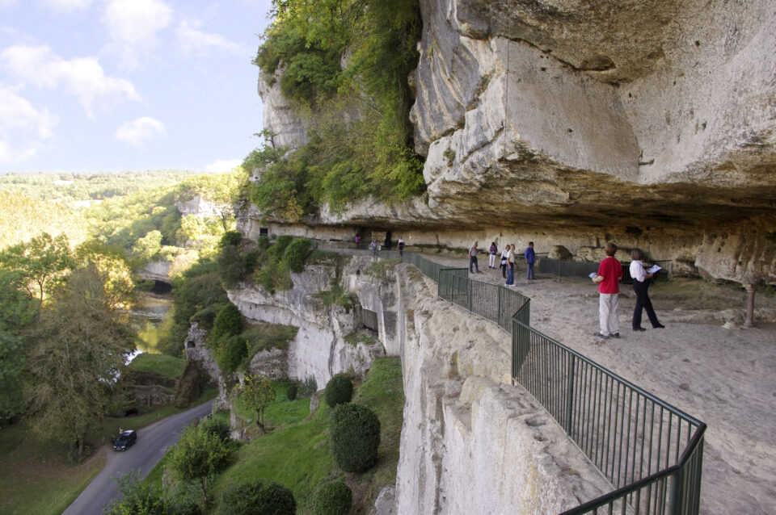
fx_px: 581
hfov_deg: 67.4
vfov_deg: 47.8
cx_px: 388
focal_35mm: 27
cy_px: 258
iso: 800
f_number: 8
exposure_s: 1/160
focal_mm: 18
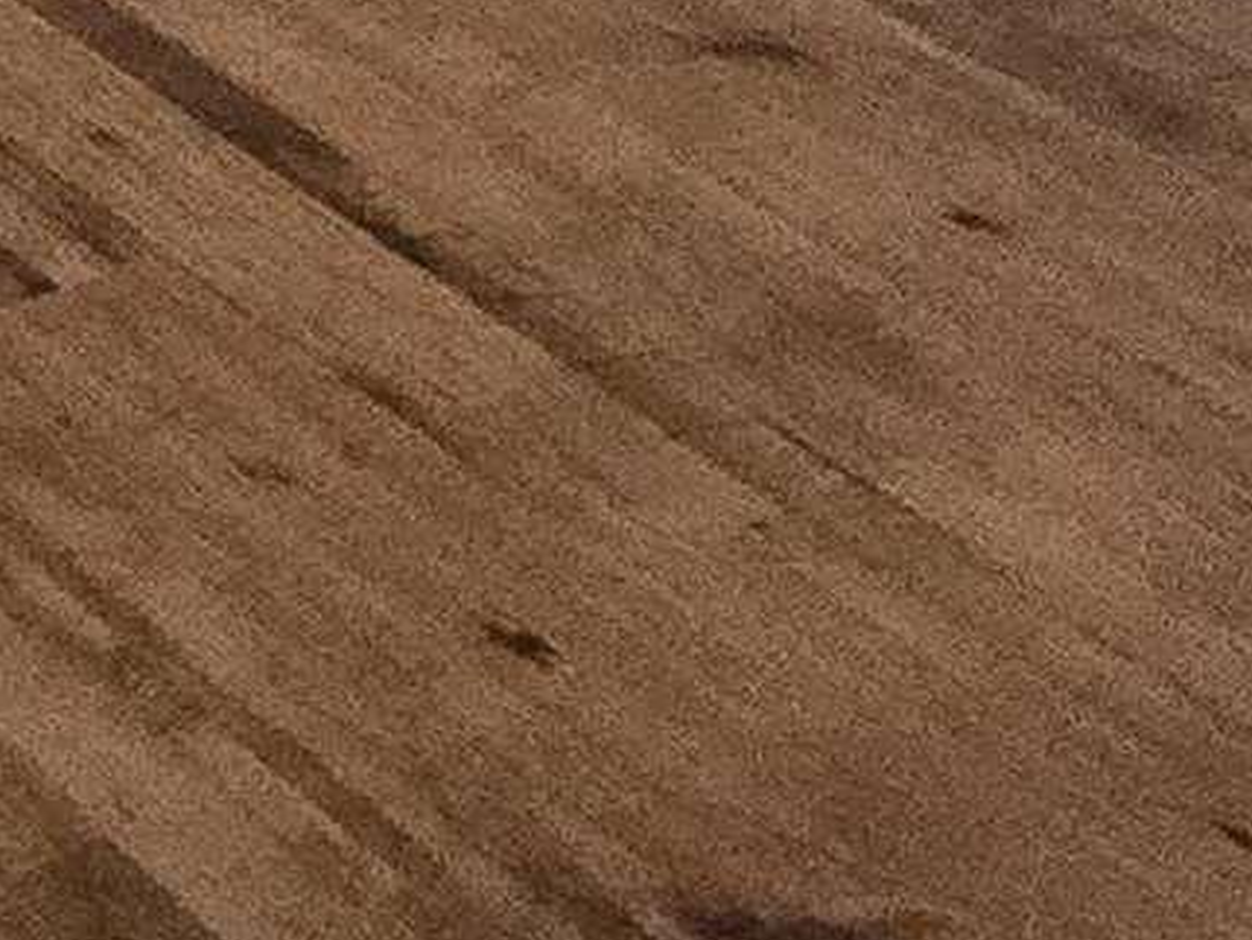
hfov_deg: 19.3
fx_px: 3365
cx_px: -426
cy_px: -625
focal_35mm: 93
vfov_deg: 14.4
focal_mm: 2.2
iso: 1000
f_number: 2.2
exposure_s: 1/60
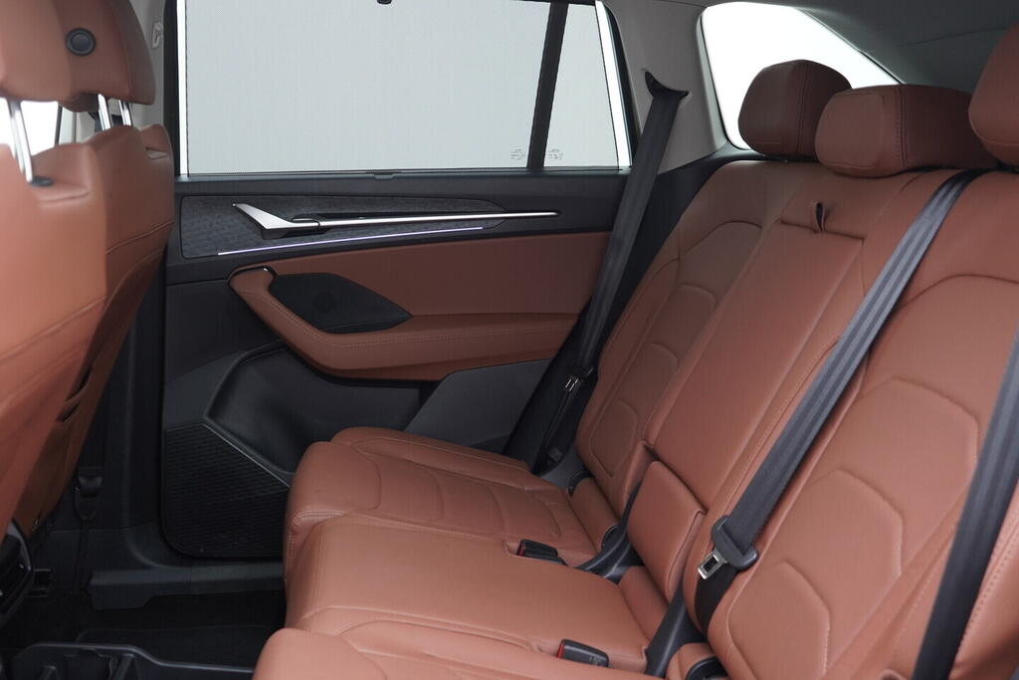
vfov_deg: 36.9
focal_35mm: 36
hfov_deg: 53.1
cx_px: 510
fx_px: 1019
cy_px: 340
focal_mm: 24
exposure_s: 1/40
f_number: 2.8
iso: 500
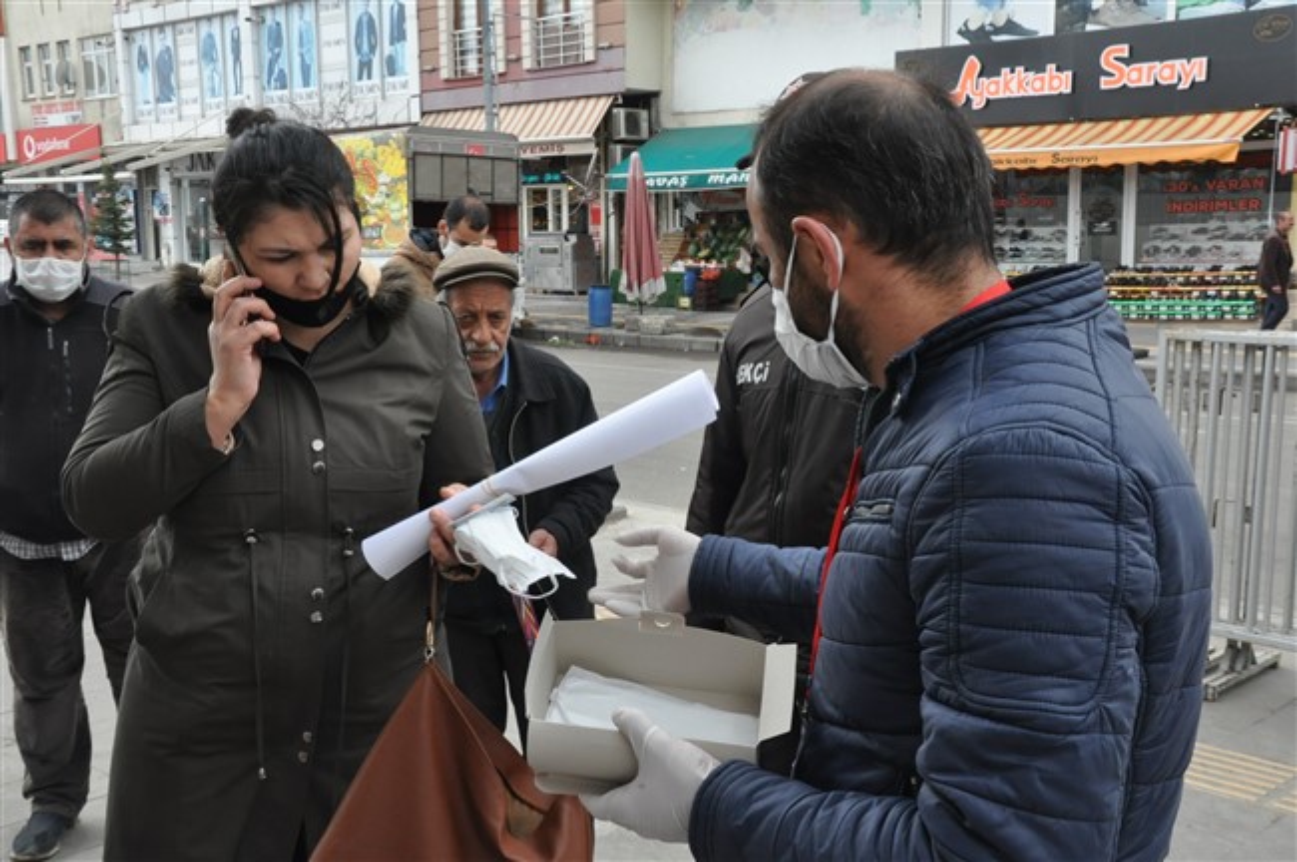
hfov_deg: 49.6
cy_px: 431
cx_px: 648
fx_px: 1404
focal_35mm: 39
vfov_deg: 34.1
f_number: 13
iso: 1000
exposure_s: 1/125
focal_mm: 26
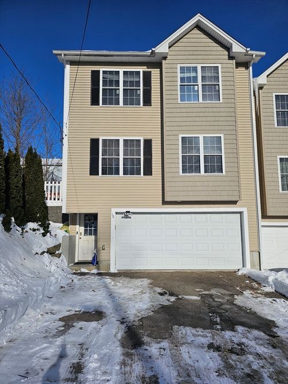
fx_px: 255
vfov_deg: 73.9
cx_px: 144
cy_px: 192
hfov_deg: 58.9
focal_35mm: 23
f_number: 1.7
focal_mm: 6.3
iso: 12
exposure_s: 1/1869
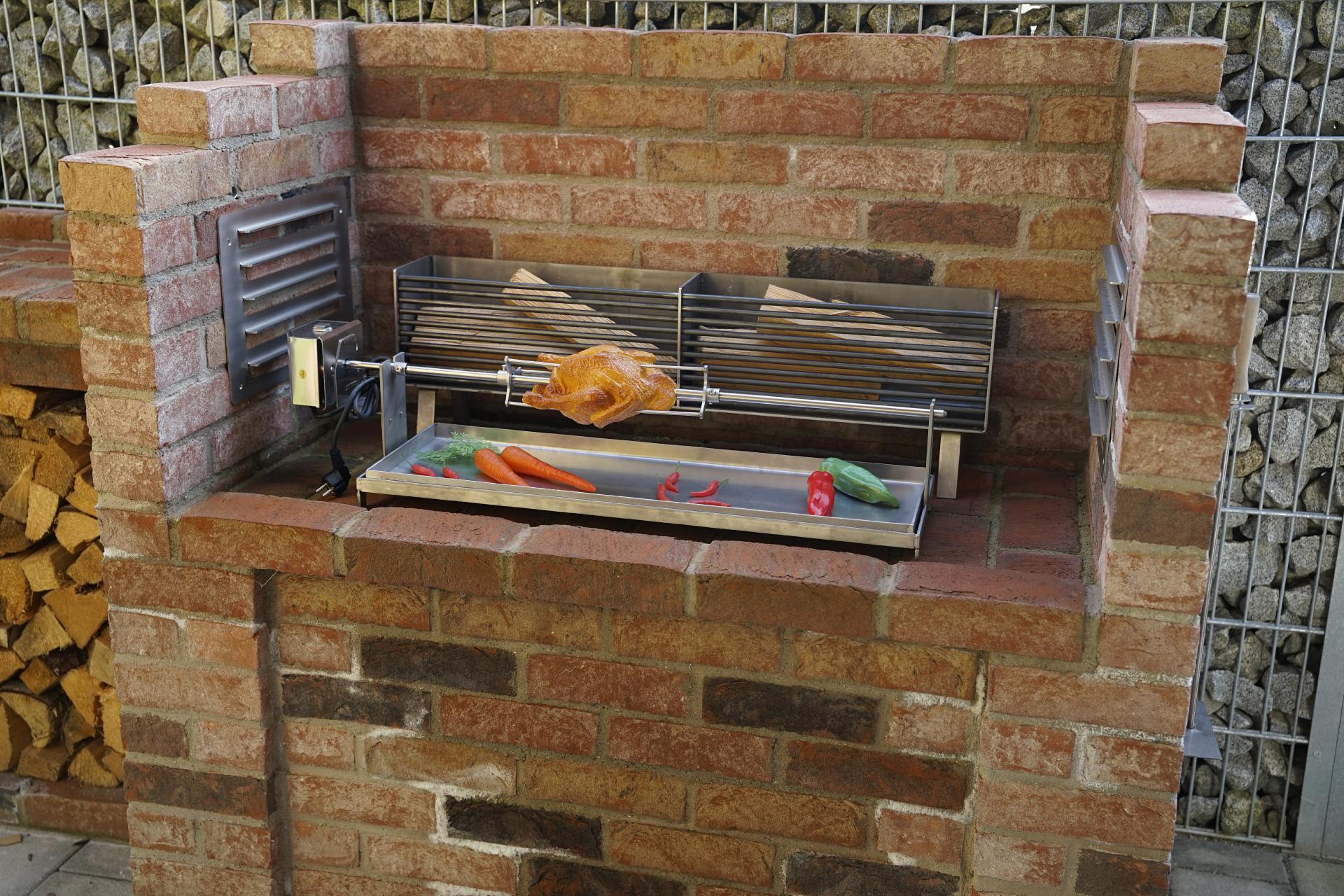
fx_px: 1452
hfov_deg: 49.7
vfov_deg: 34.3
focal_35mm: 39
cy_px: 448
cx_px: 672
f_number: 3.5
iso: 100
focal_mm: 38.9
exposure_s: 1/100
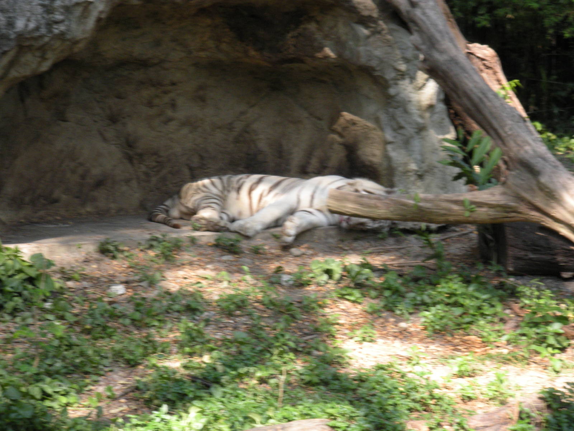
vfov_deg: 12.2
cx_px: 287
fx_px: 2006
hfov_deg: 16.3
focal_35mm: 121
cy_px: 216
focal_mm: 21.2
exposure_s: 1/125
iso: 165
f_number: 5.3
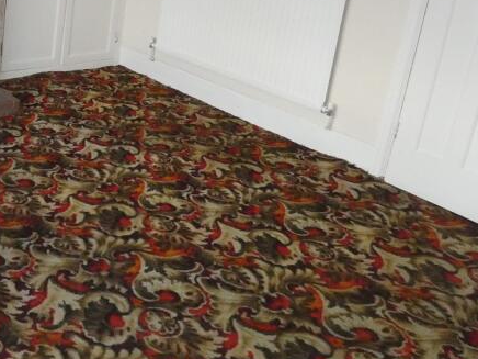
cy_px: 54
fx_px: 649
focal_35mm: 47
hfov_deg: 36.2
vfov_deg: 29.9
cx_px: -4
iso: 800
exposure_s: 1/125
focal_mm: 3.6
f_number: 2.8
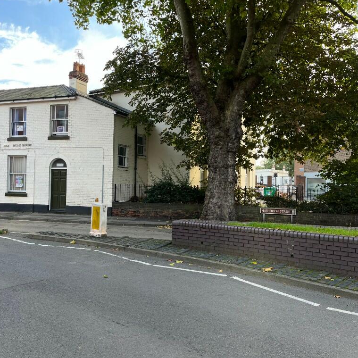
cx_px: 117
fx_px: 363
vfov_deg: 52.5
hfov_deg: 51.5
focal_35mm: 31
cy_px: 178
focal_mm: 5.1
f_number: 1.6
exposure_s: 1/224
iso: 40
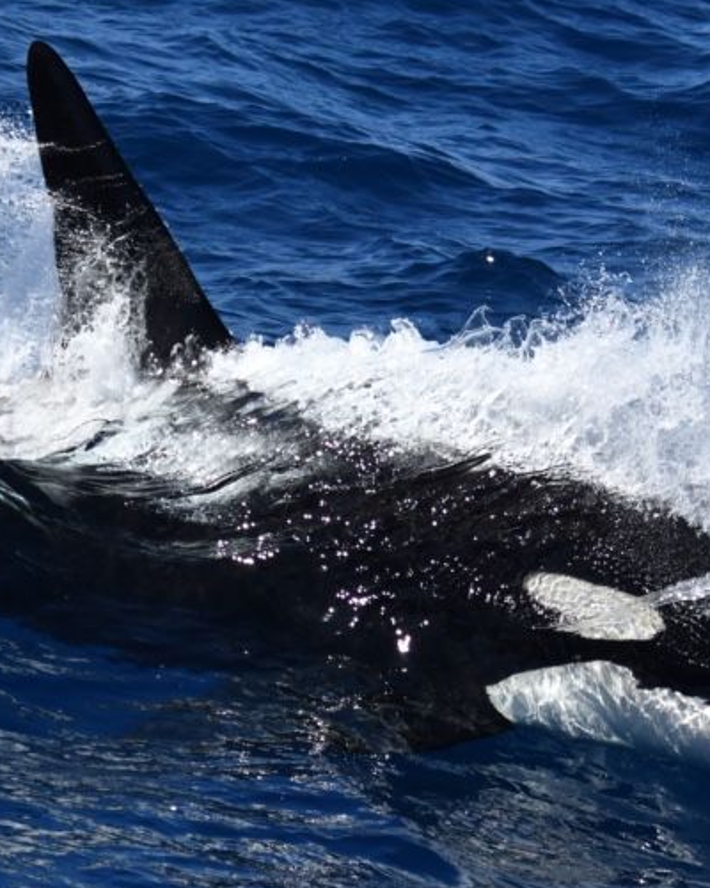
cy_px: 431
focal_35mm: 360
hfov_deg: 4.3
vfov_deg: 5.4
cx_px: 351
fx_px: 9456
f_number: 5.6
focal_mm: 240
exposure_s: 1/8000
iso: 1000
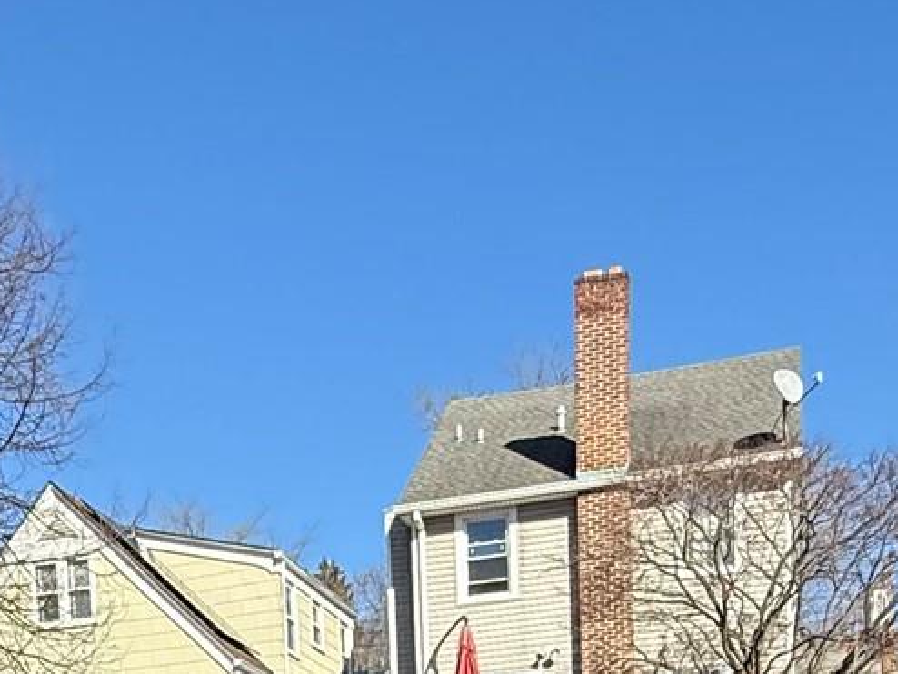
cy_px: 1214
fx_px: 1505
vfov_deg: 19.2
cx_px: 364
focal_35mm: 58
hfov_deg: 33.1
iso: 64
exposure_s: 1/1613
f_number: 2.2
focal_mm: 2.22
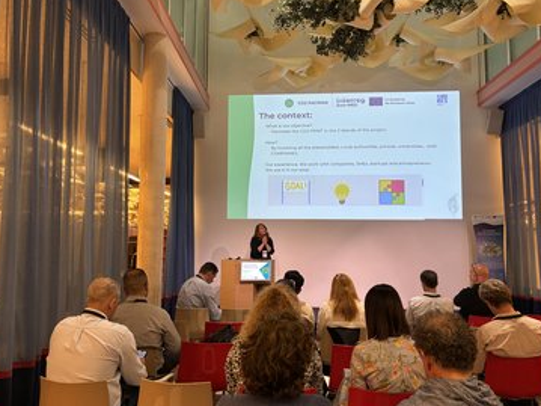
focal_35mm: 29
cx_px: 256
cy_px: 198
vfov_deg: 48.2
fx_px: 453
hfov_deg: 61.6
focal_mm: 5.96
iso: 125
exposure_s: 1/75
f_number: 1.6
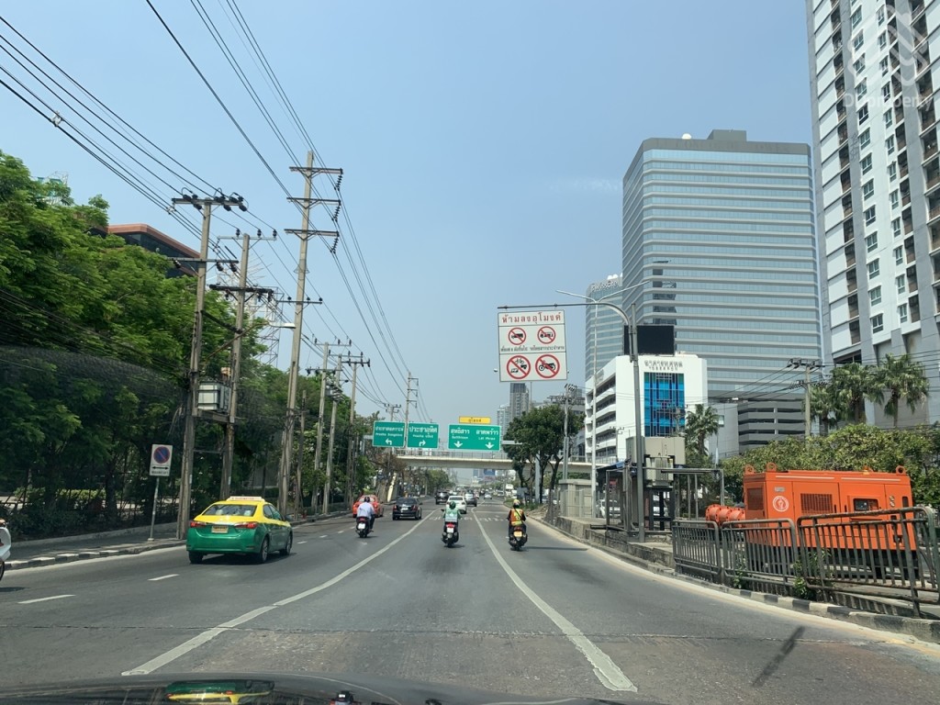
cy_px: 352
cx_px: 470
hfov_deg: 67.3
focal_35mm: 26
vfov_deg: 53.1
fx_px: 706
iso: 25
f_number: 1.8
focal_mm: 4.25
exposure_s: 1/936
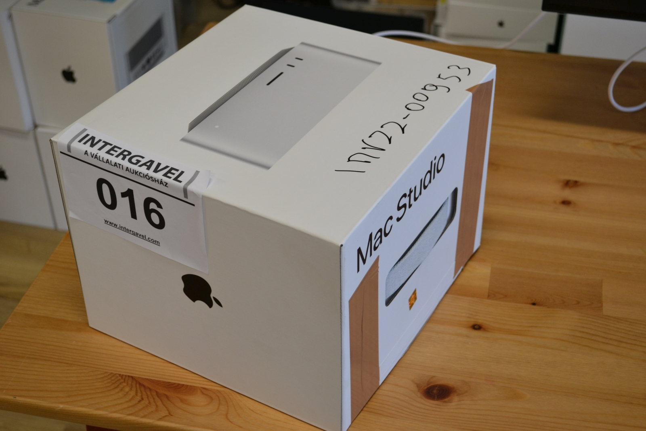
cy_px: 216
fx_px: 942
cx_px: 323
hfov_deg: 37.8
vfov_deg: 25.8
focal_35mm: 52
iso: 400
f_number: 5
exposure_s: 1/50
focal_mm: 35
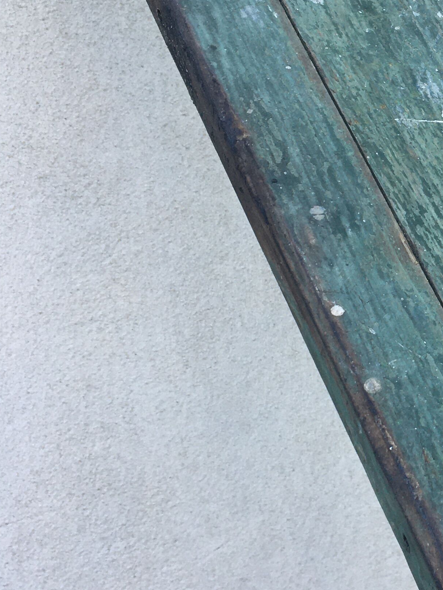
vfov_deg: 27.0
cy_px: 233
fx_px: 1229
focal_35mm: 72
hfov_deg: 19.2
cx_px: 539
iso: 32
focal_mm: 4.15
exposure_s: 1/100
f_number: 2.2
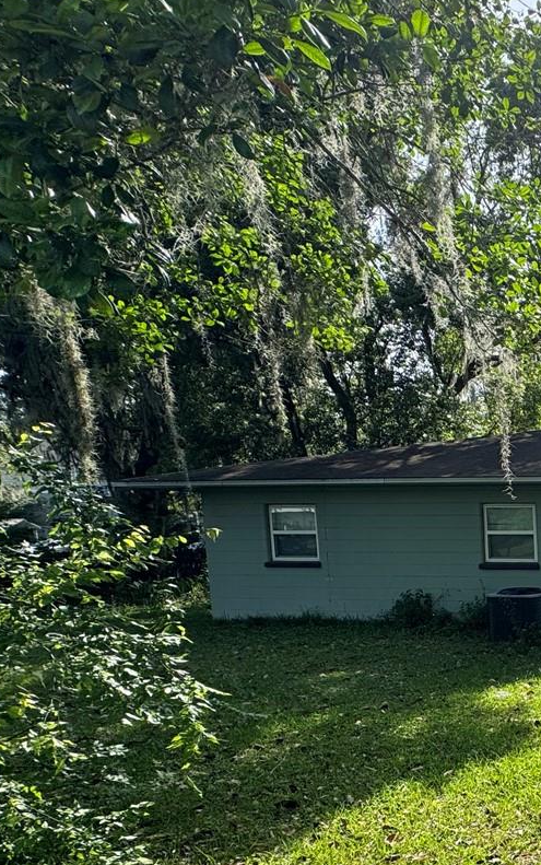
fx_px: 707
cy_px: 609
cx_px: 774
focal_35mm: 30
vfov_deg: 60.6
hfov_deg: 29.4
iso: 40
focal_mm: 2.22
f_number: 2.2
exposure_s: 1/713
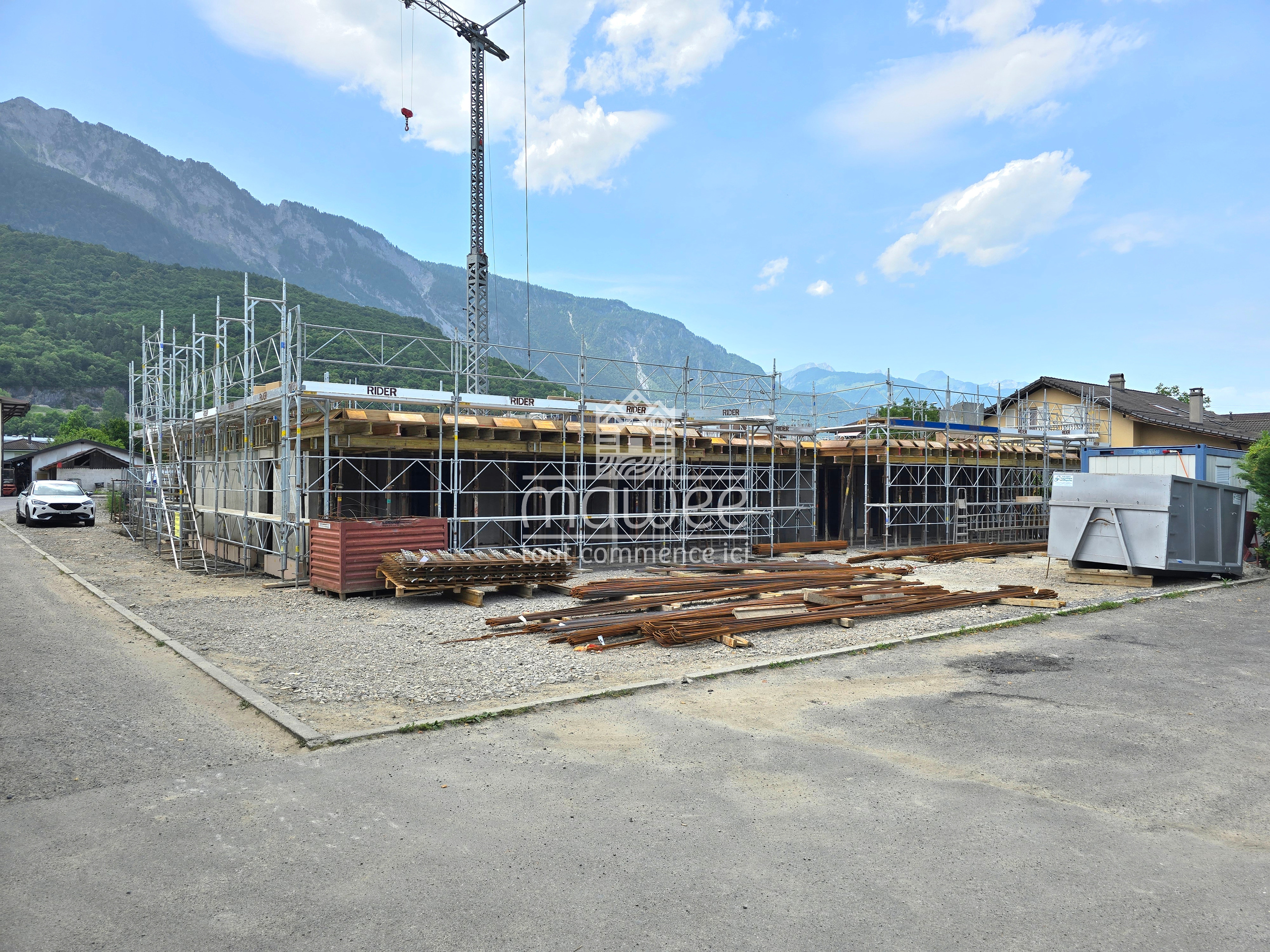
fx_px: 844
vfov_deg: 58.9
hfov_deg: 73.9
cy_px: 476
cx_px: 635
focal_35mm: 23
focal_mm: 6.3
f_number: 1.7
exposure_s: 1/619
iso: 12
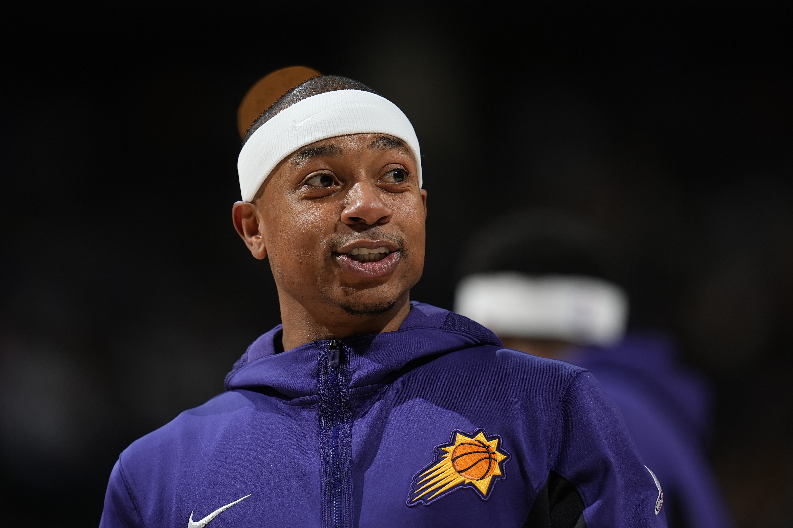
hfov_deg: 5.2
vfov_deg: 3.4
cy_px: 264
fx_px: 8810
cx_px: 396
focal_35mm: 400
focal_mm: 400
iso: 400
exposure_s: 1/1250
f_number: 3.5
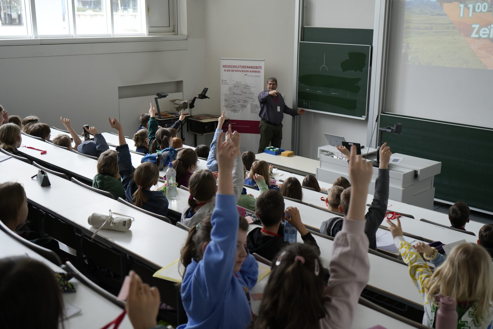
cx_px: 246
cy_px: 164
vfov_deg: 33.4
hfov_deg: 48.5
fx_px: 548
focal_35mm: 40
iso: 1000
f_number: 4
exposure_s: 1/160
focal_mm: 40
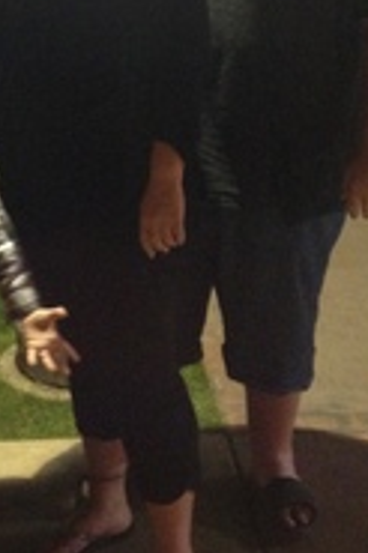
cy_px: -12
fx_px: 1367
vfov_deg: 22.0
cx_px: 39
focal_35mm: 89
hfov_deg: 15.2
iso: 320
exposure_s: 1/17
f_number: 2.4
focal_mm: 4.12
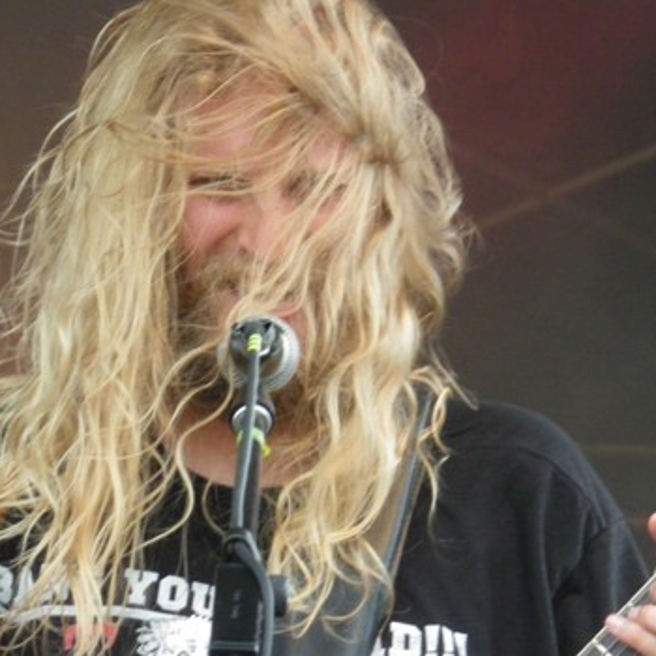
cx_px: 261
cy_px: 238
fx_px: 4159
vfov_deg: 9.0
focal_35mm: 194
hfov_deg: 9.0
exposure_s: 1/125
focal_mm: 21.3
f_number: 5.2
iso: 400
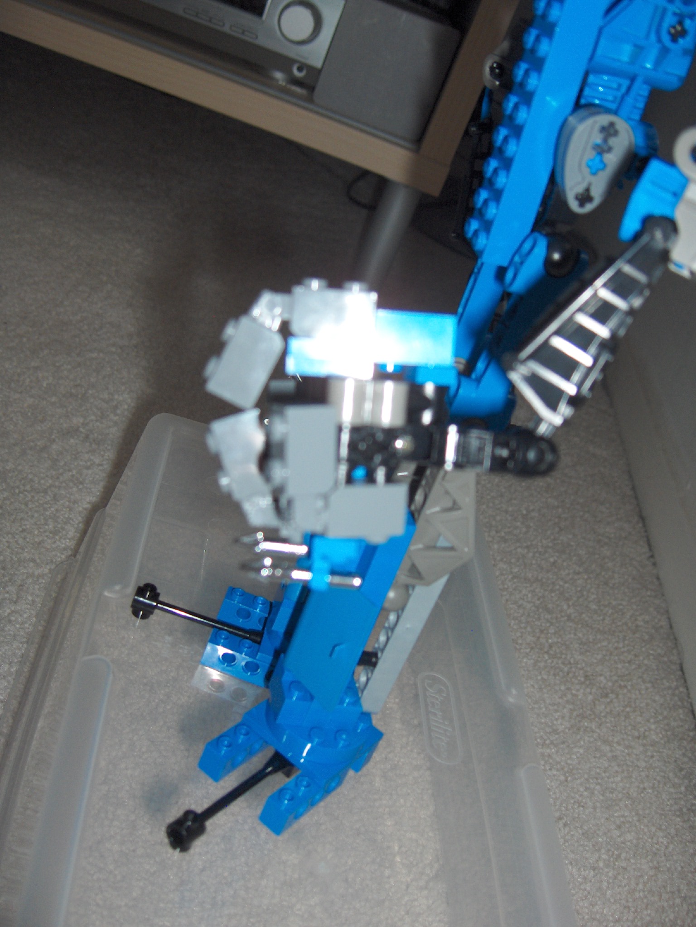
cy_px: 464
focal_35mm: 39
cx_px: 348
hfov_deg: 36.8
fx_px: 1046
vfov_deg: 47.9
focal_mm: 8
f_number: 4.8
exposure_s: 1/60
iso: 100
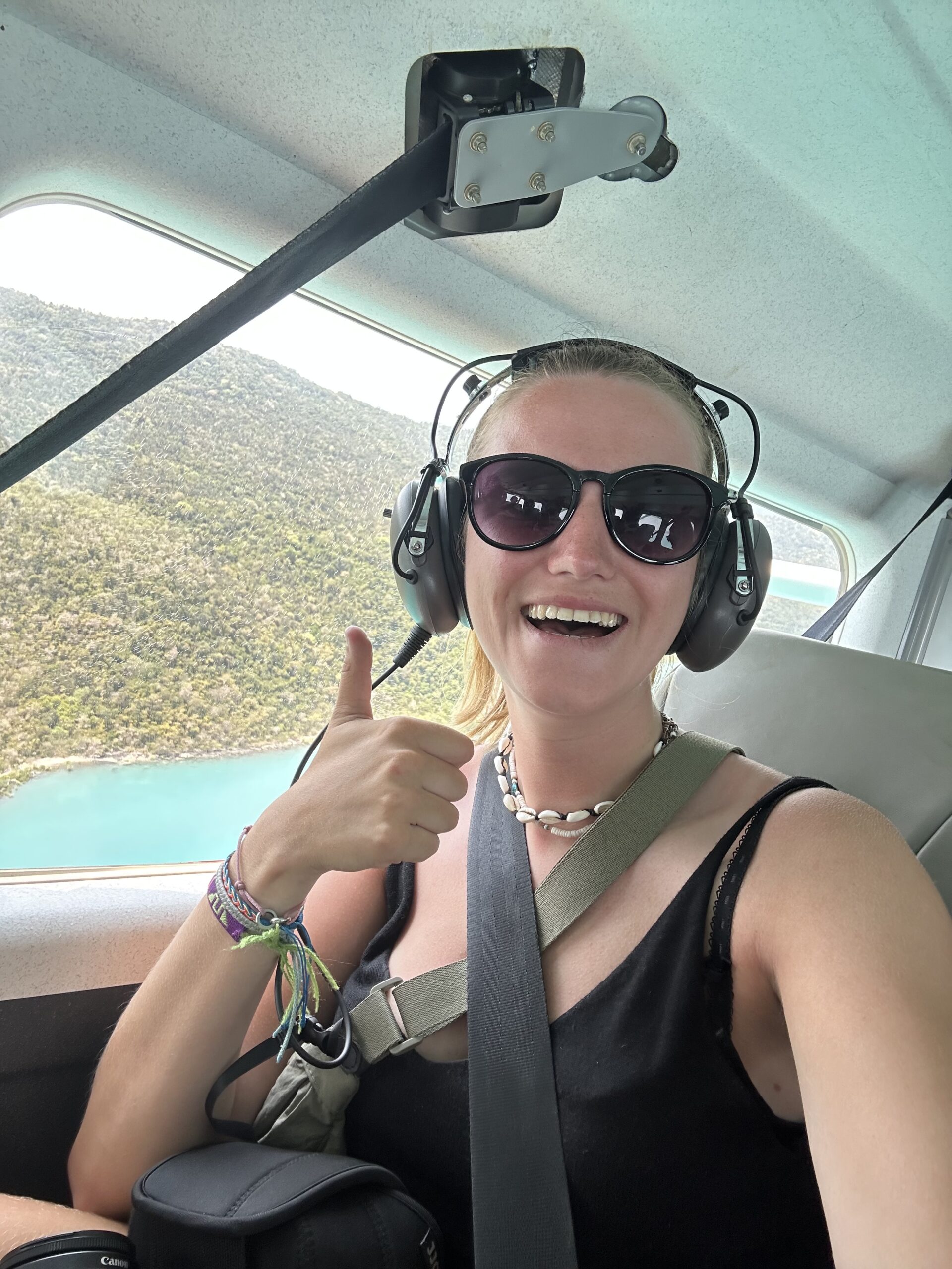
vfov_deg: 73.9
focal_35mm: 23
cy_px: 634
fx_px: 843
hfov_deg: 58.9
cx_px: 476
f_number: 1.9
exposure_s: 1/121
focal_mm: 2.69
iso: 40
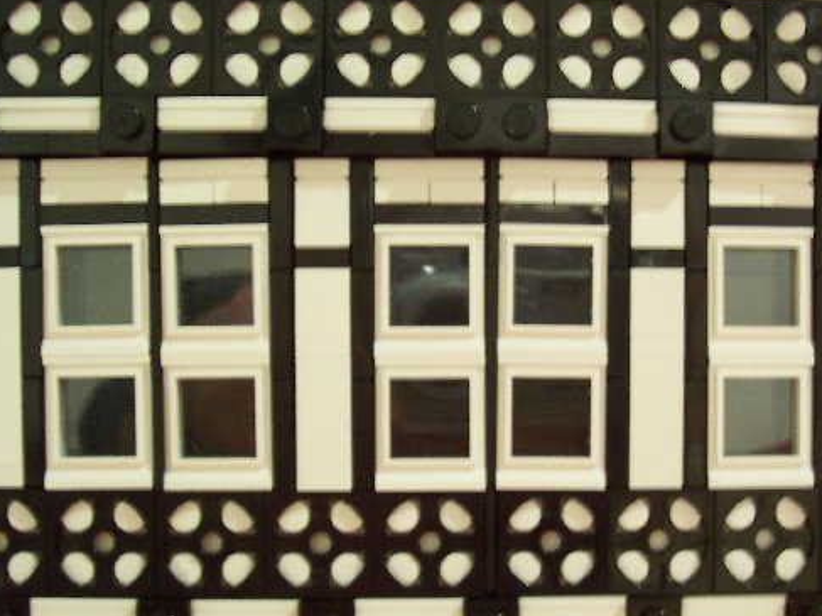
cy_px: 350
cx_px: 507
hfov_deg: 35.4
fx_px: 1282
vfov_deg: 27.0
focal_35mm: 54
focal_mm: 5.6
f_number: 2.8
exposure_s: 1/8
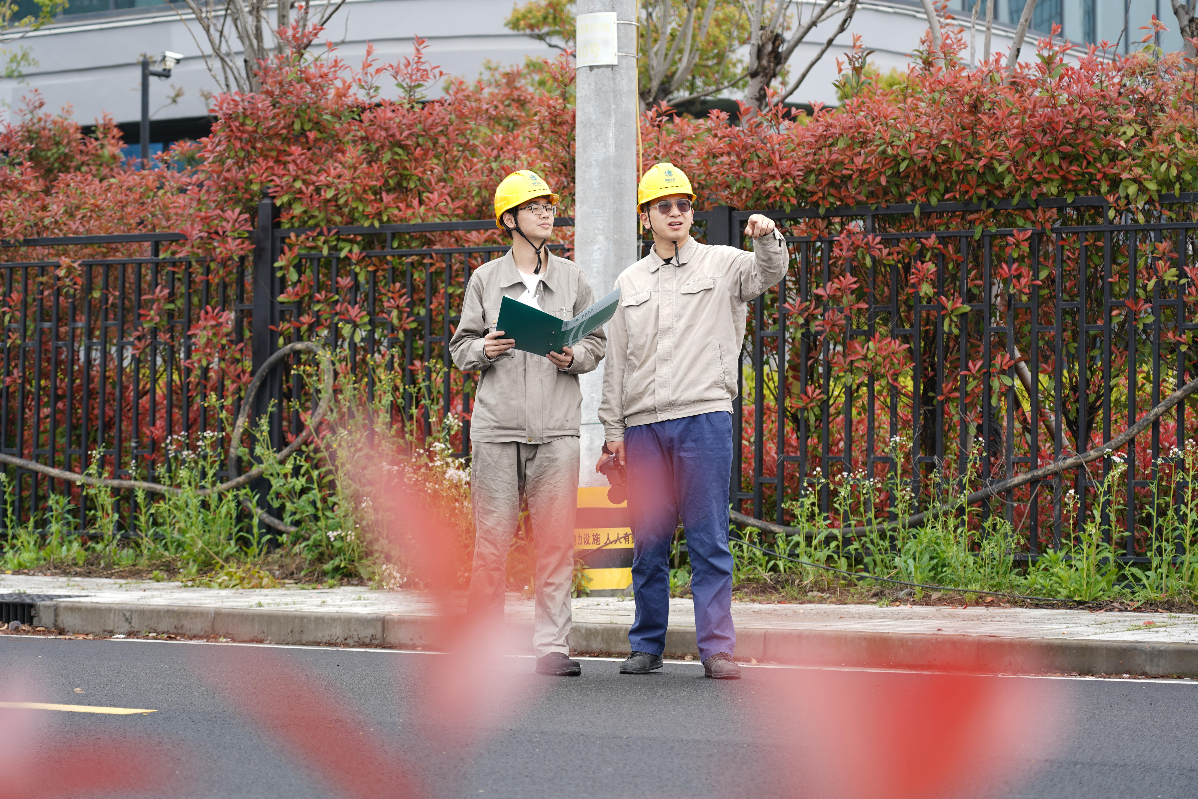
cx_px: 599
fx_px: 3261
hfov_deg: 20.8
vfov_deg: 14.0
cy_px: 400
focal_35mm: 98
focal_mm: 98
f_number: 4
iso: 64
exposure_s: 1/125
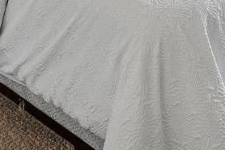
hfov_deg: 22.6
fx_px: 548
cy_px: -237
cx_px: 206
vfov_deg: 11.8
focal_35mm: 88
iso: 400
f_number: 8
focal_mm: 16.9
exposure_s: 1/20
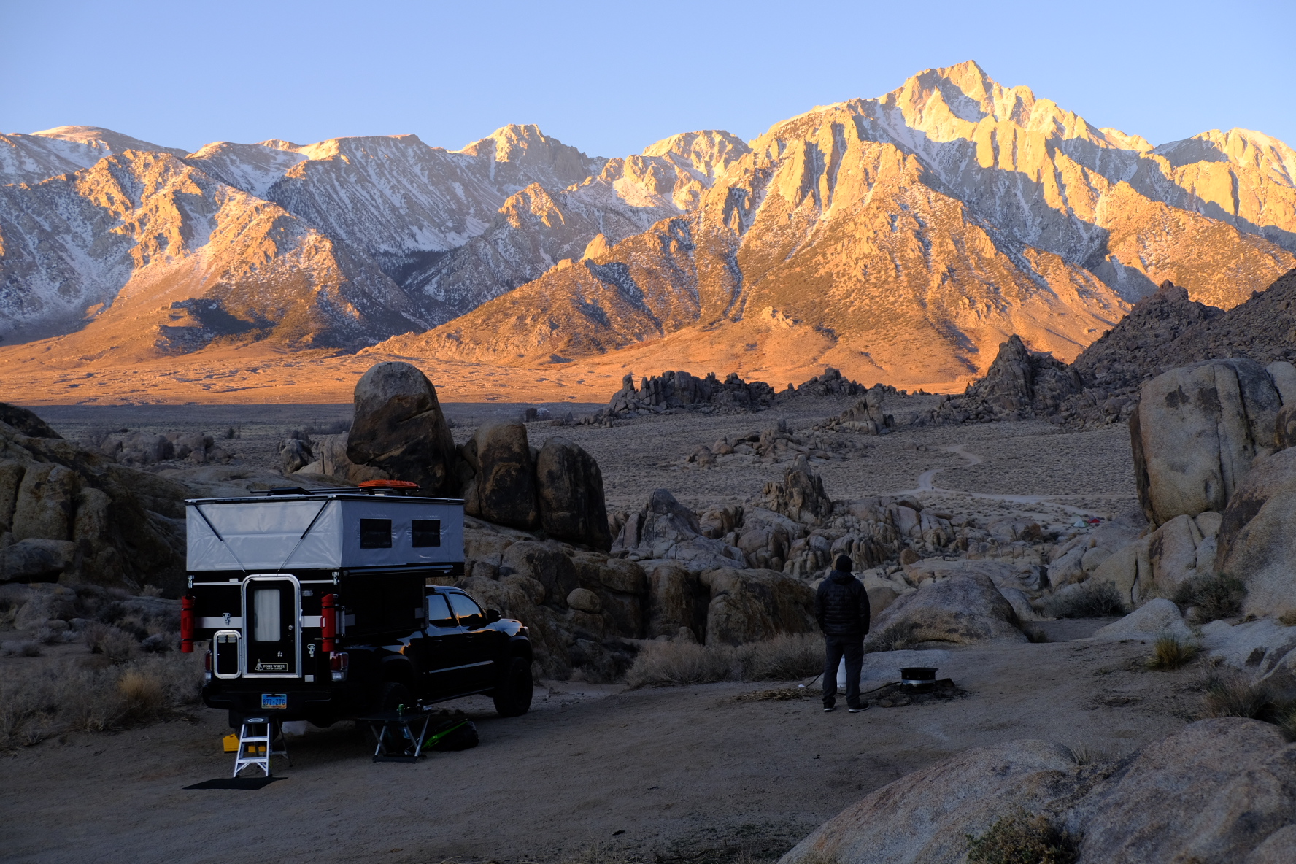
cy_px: 432
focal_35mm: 46
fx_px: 1656
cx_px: 648
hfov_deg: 42.7
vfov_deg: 29.2
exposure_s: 1/250
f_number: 4.3
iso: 400
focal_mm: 30.9
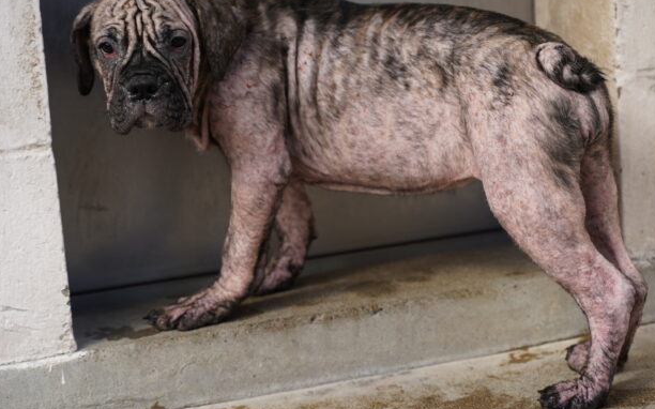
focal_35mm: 96
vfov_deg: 13.6
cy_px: 156
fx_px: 1713
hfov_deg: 21.6
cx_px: 301
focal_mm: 75
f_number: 3.5
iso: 160
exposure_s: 1/400
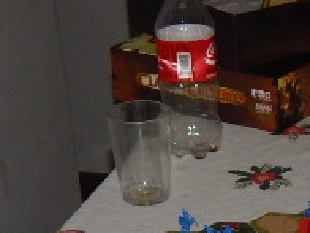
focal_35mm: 139
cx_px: 315
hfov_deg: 14.0
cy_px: 447
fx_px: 1245
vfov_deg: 10.0
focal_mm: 6.1
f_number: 3.3
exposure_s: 1/30
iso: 200
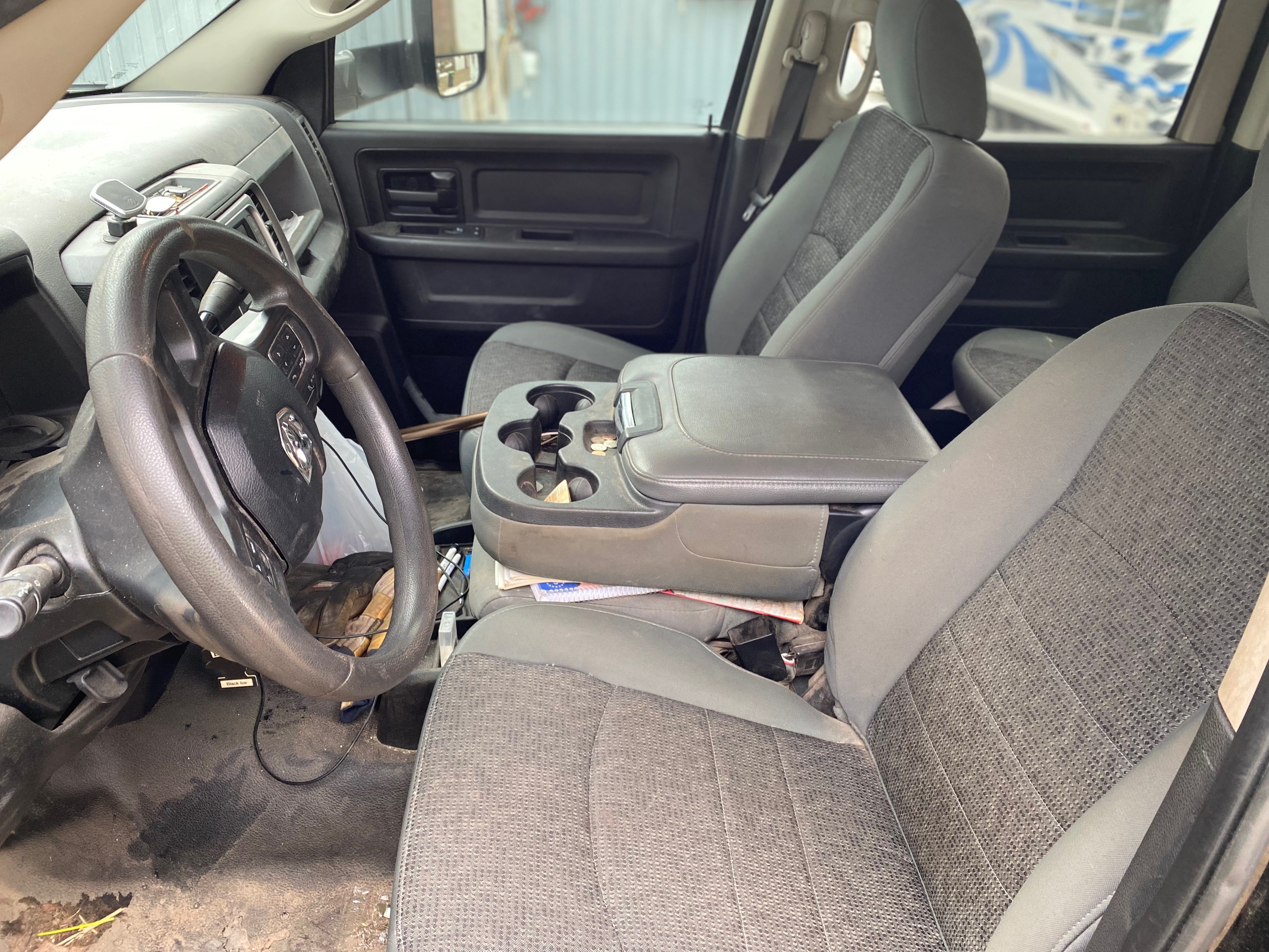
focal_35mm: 27
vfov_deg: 51.3
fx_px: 990
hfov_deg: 65.3
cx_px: 643
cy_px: 458
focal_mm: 4.25
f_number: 1.8
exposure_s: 1/95
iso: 125
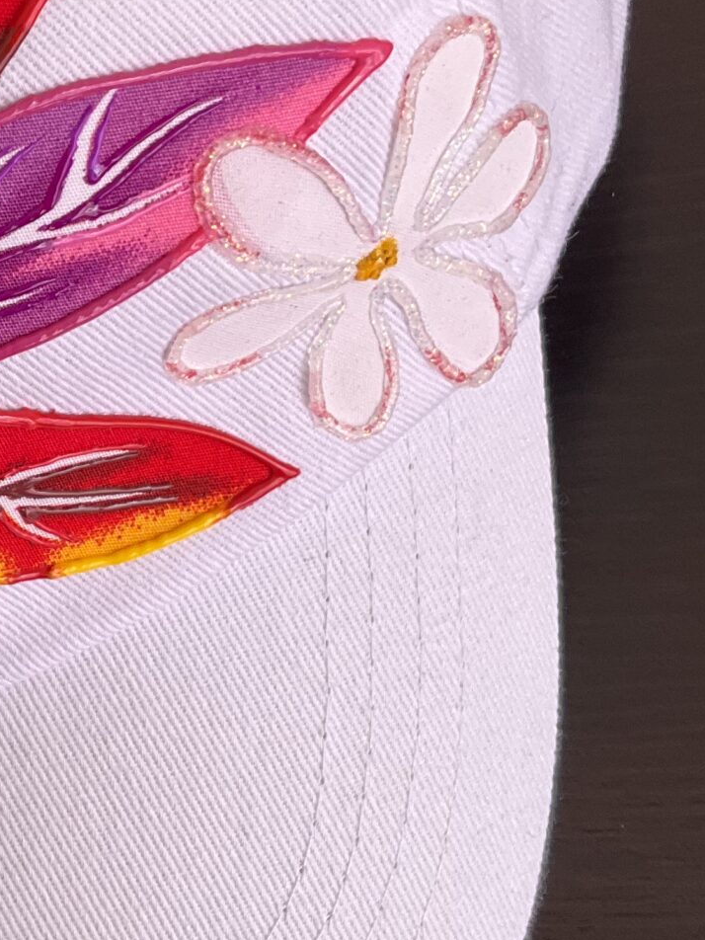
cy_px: 352
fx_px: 2118
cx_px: -171
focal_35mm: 78
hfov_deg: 17.9
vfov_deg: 25.0
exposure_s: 1/122
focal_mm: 3
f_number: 1.8
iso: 20
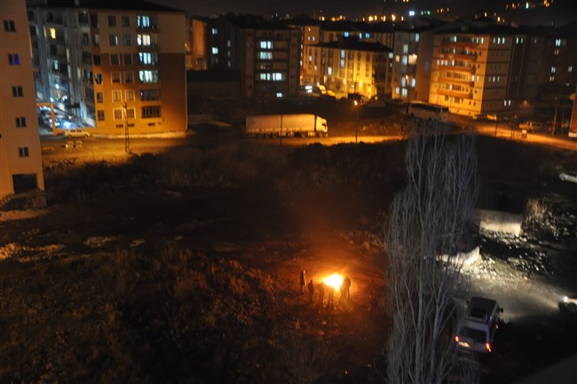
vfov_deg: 35.4
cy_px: 192
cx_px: 288
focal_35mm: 38
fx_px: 600
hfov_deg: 51.3
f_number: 4
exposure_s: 1/2
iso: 1250
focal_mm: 25
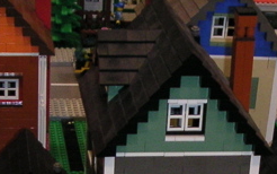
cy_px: 234
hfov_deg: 15.9
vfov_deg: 9.8
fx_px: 989
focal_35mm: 131
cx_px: 154
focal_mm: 6
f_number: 2.8
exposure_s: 1/45
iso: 160
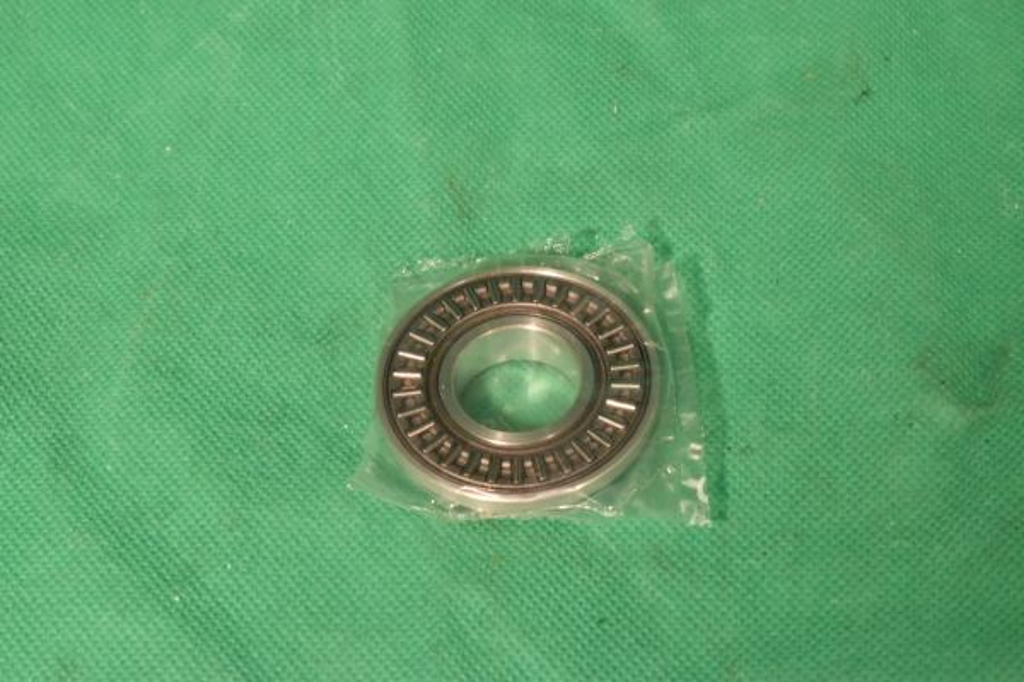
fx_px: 2346
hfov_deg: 24.6
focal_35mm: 82
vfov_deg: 16.6
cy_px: 341
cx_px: 512
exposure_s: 1/100
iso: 3200
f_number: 14
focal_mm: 55
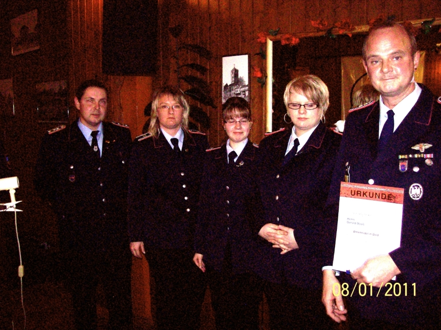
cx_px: 220
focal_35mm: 36
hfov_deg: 51.4
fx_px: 458
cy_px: 165
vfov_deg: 39.6
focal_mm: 6
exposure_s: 1/64
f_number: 2.7
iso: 140
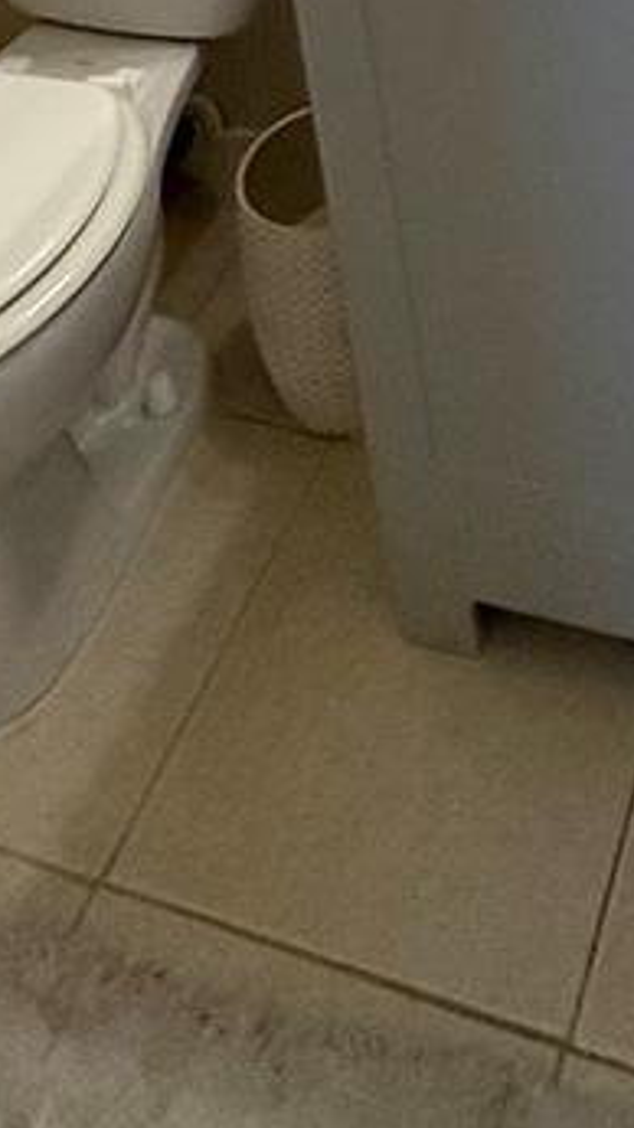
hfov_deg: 22.0
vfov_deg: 24.9
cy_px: -723
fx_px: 1584
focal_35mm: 53
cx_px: 592
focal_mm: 2.22
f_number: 2.2
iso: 250
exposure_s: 1/120
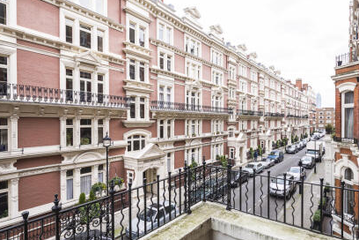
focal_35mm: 21
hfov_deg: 81.0
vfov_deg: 59.5
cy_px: 122
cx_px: 198
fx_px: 209
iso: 200
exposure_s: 1/125
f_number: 6.3
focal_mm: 12
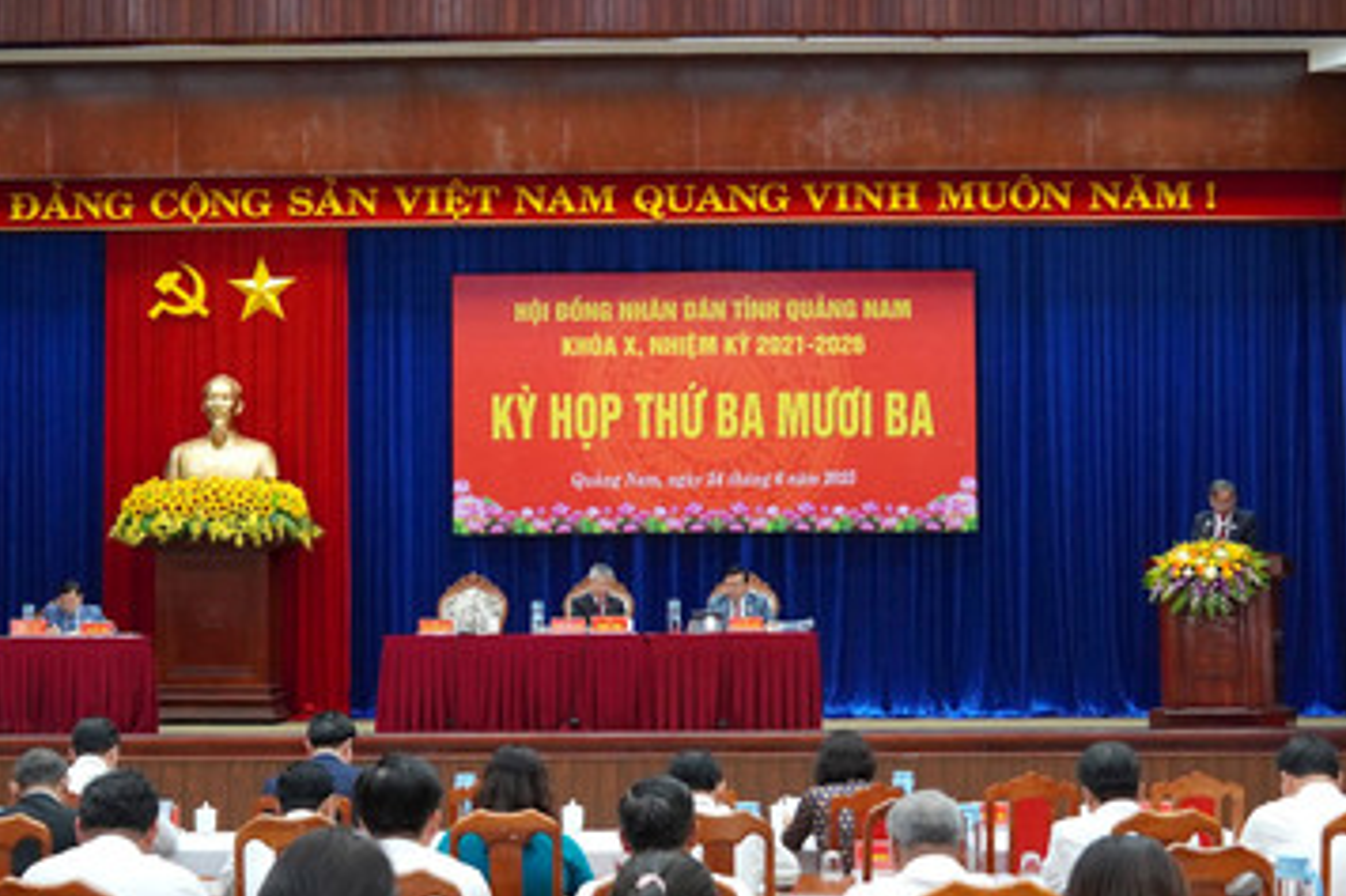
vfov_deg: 32.0
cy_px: 673
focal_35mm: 41
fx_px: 1532
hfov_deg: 47.4
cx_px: 613
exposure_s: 1/160
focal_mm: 18
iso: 1250
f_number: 4
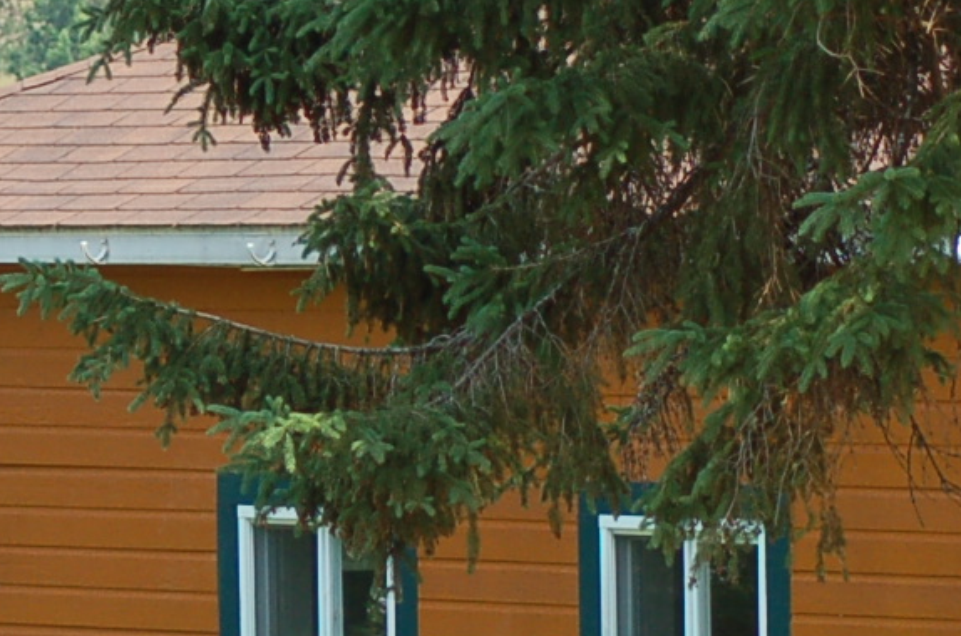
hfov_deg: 5.0
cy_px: 233
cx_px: -67
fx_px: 11000
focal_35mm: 413
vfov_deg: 3.3
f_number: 5.6
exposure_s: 1/500
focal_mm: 70
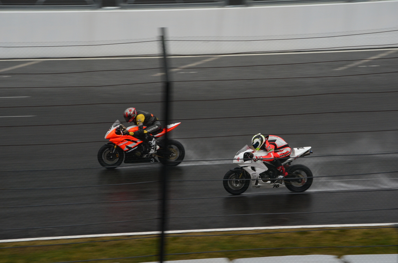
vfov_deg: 7.0
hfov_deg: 10.6
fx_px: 2151
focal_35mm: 195
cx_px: 199
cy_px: 132
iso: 640
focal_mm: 130
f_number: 9
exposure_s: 1/320
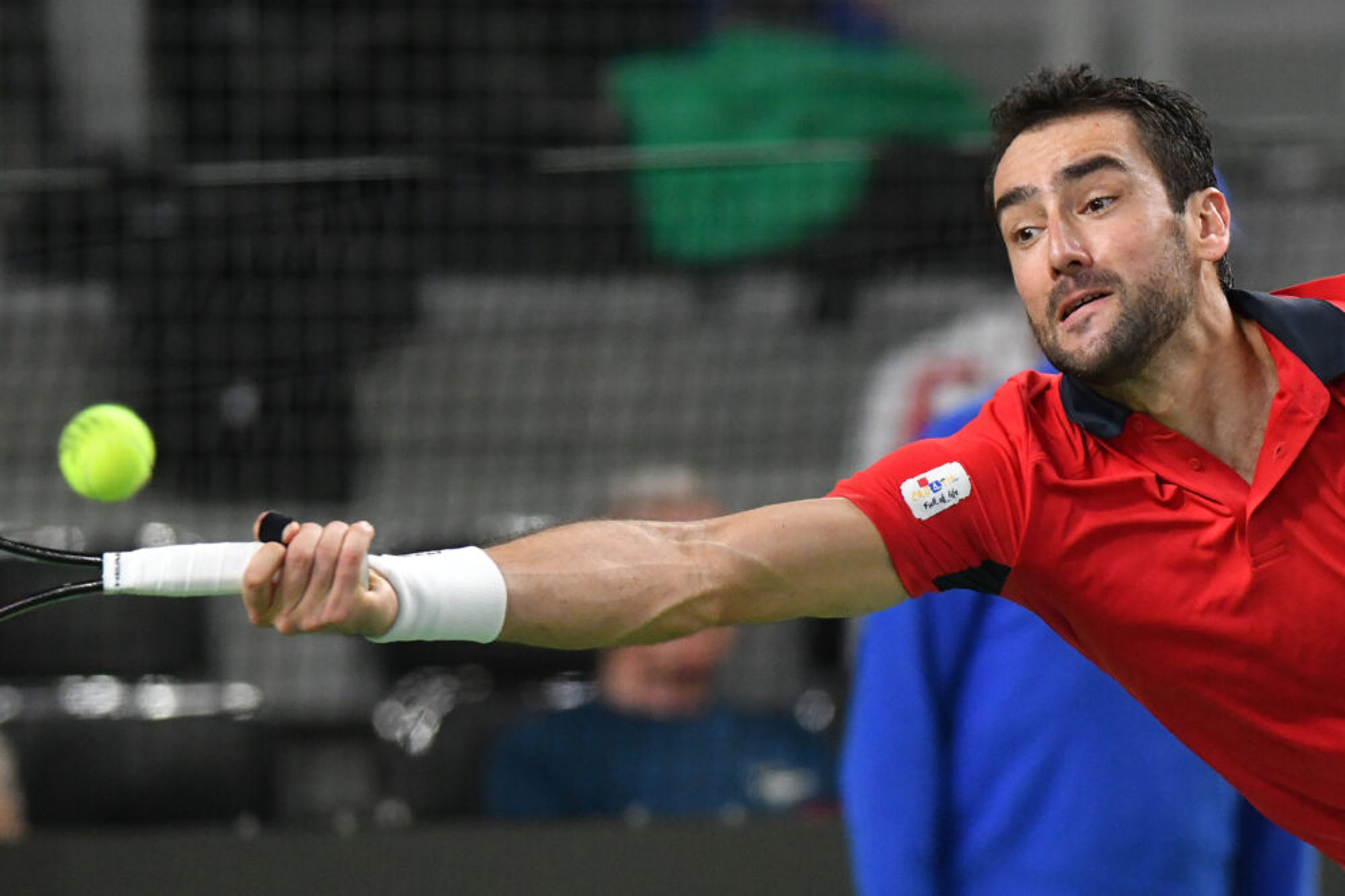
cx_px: 672
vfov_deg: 4.6
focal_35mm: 300
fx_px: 11204
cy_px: 448
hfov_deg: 6.9
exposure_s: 1/1600
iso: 2500
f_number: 4
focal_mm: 300
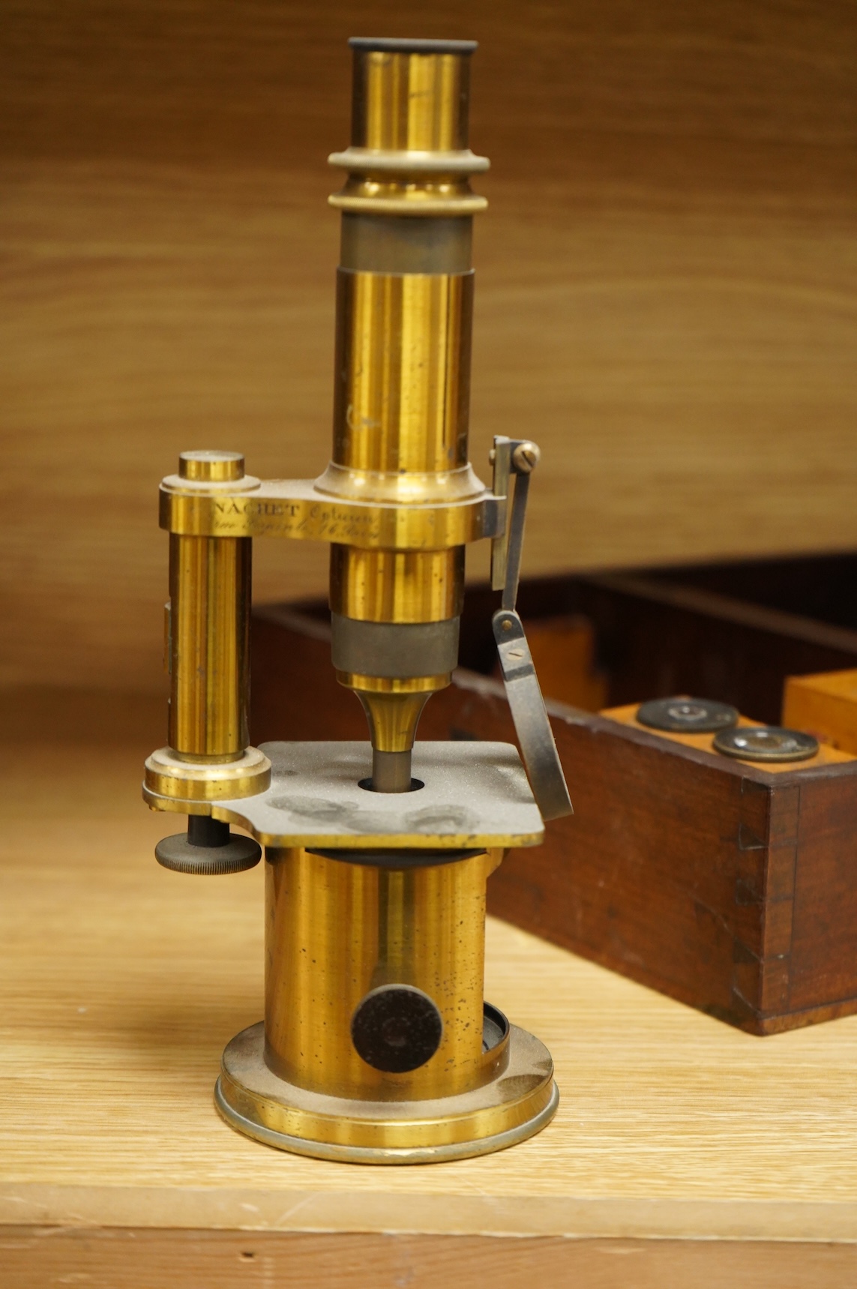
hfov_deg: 19.4
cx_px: 428
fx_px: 2504
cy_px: 644
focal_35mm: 70
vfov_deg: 28.9
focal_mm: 70
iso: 4000
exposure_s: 1/160
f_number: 5.6
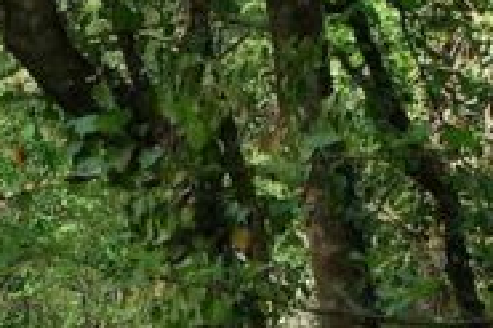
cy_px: 793
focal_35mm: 194
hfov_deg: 9.4
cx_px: -701
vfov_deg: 6.7
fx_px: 2654
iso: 250
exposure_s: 1/210
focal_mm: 23
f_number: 4
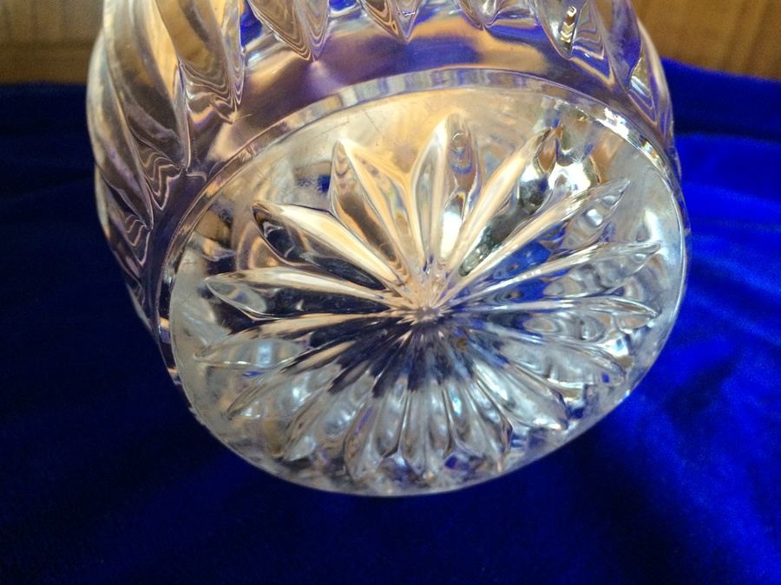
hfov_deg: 60.0
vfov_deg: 46.8
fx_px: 677
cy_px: 292
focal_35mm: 30
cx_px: 390
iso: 320
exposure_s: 1/15
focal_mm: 4.12
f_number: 2.2
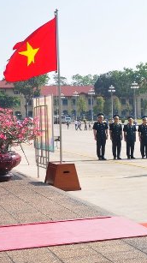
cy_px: 138
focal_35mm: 96
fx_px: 669
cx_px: 314
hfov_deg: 11.1
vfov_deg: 22.2
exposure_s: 1/125
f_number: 13
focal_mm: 25
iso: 200
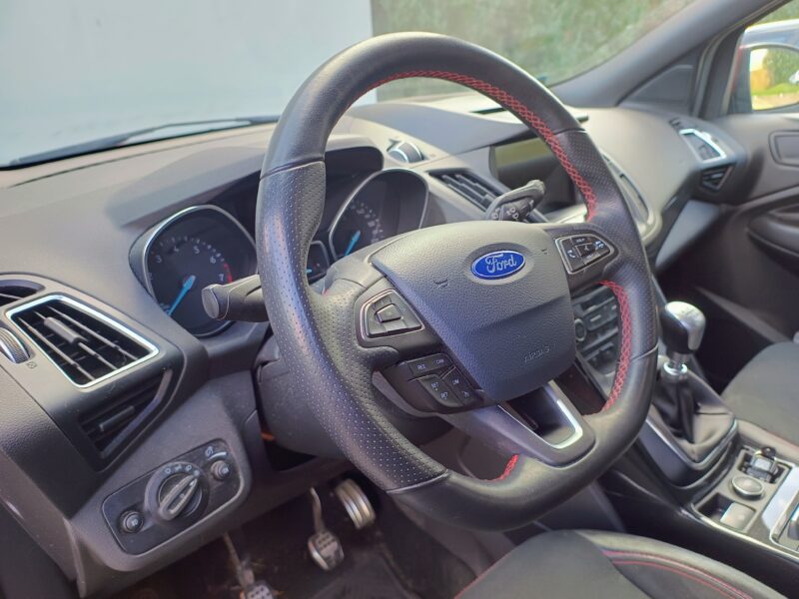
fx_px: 554
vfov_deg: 56.8
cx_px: 400
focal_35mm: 24
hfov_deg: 71.6
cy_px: 300
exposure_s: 1/100
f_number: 1.4
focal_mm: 5.89
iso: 179
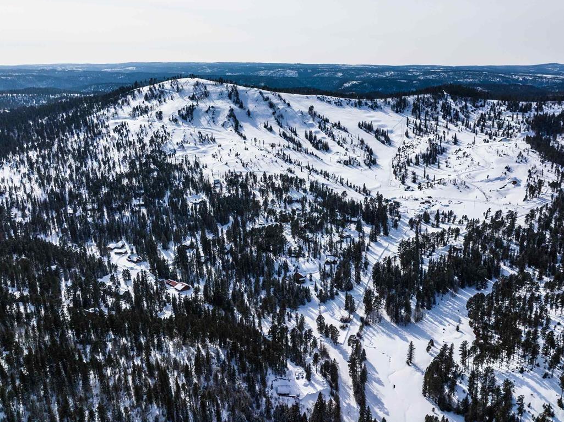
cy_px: 199
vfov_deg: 46.7
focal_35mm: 30
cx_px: 308
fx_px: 488
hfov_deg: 59.9
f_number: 3.2
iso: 100
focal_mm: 12.29
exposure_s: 1/120
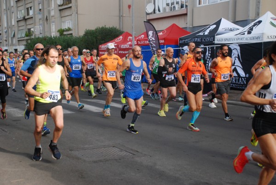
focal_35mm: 57
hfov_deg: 35.0
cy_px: 92
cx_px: 138
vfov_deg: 23.9
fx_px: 438
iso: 1000
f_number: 4.5
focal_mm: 38
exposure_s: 1/1000
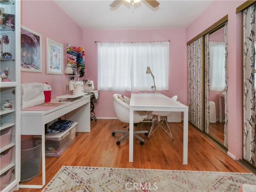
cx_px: 128
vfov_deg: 78.1
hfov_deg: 94.5
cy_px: 96
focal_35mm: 16
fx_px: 118
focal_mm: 8
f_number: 8
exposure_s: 1/250
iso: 3200
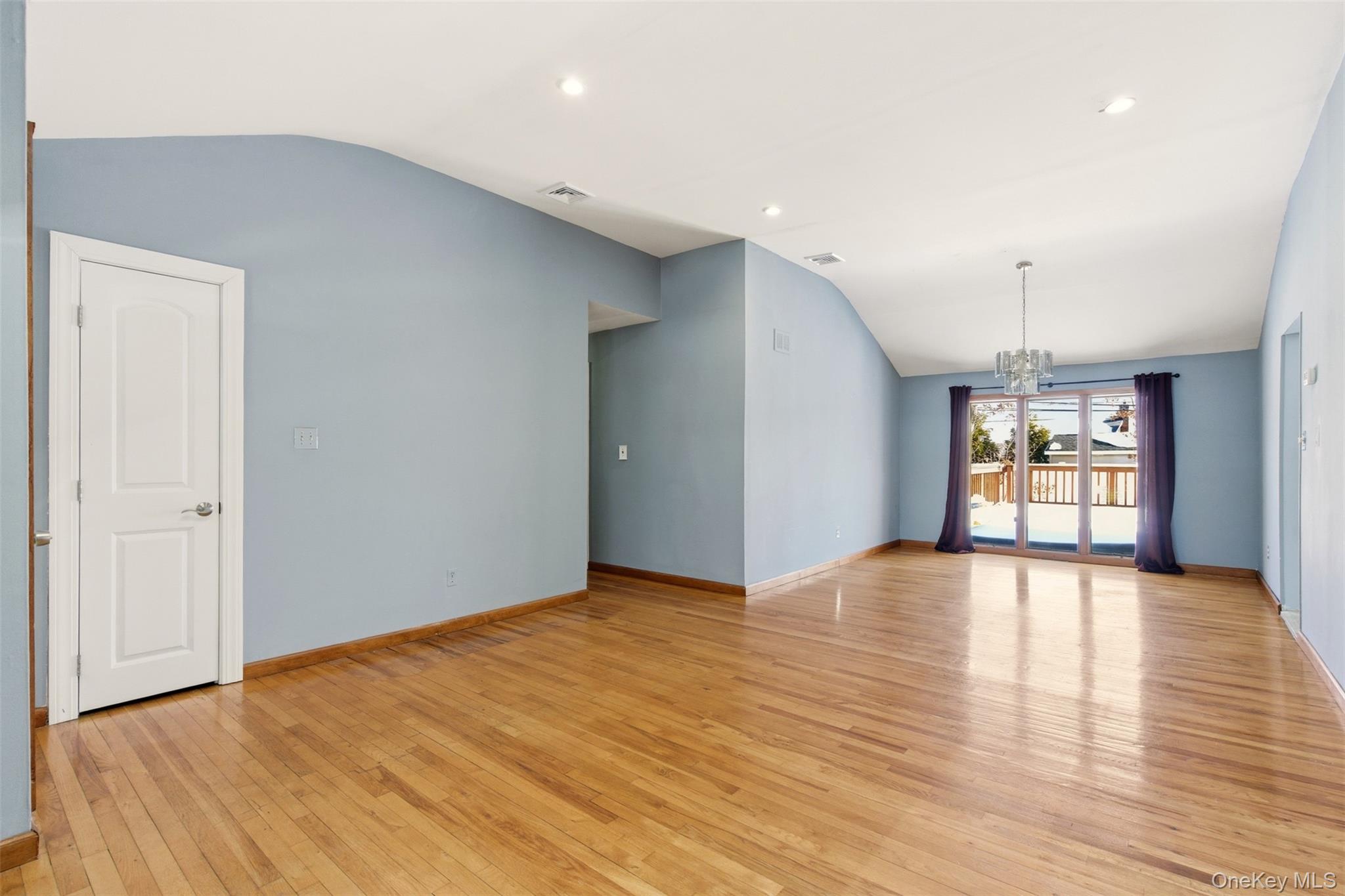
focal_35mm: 16
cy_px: 448
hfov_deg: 96.7
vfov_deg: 73.7
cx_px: 672
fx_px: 598
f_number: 9
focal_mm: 16
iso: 250
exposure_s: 1/40
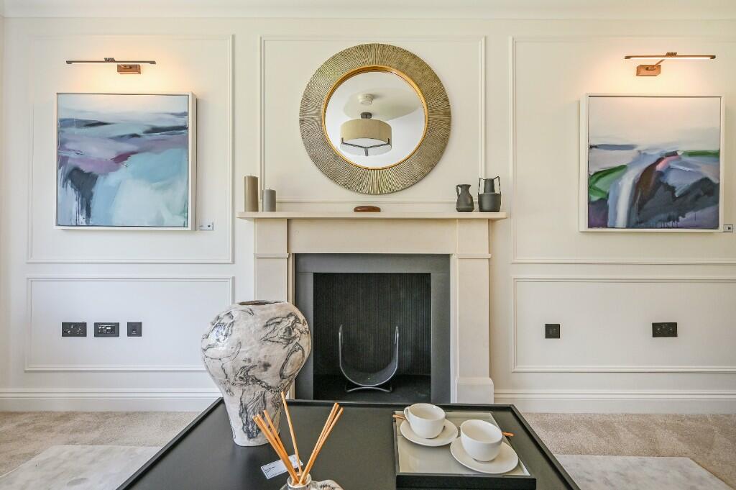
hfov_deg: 95.0
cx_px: 368
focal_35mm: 16
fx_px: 337
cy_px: 245
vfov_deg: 72.0
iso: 400
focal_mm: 16.5
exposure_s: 1/50
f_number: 8
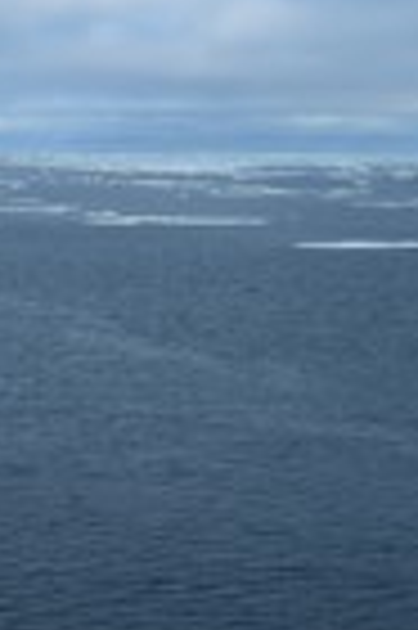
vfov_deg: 17.6
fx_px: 2025
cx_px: -409
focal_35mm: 116
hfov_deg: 10.8
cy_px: 220
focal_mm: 24
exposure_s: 1/250
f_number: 10
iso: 400
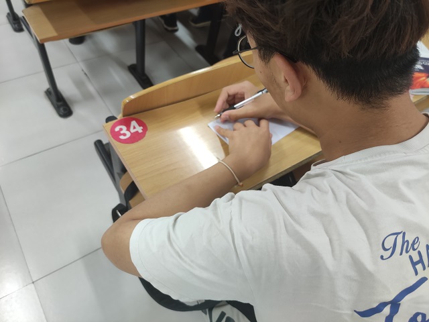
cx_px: 214
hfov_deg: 67.3
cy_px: 161
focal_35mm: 26
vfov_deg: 53.1
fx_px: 322
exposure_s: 1/50
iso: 377
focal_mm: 5.58
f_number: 1.6
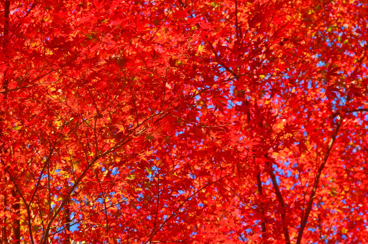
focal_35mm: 147
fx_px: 1501
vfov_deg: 9.3
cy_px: 122
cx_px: 184
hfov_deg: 14.0
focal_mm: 98
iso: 400
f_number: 9
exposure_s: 1/160
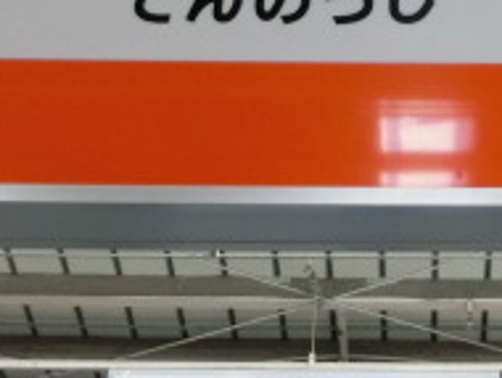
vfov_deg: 16.1
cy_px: -190
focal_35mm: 84
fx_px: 1220
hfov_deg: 22.7
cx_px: 447
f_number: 3.5
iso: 400
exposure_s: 1/100
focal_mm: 4.5
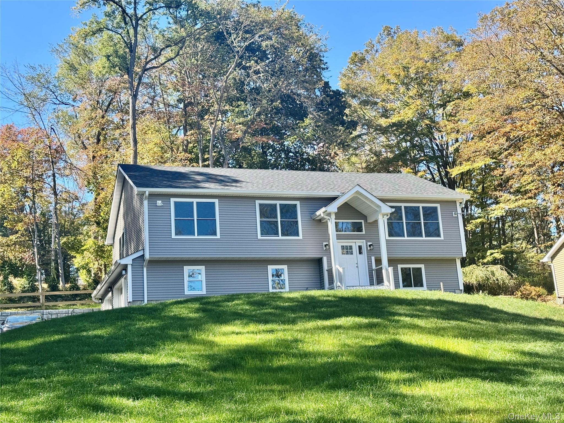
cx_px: 282
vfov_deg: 30.3
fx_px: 782
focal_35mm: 48
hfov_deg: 39.7
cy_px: 212
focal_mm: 6.76
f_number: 1.78
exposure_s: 1/1027
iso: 64
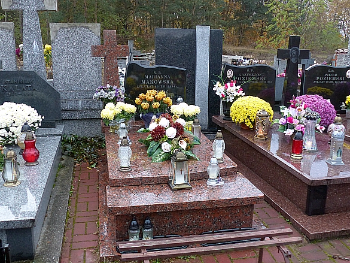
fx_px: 354
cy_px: 126
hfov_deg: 52.6
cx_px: 175
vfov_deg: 40.7
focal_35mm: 35
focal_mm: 5.7
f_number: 2.8
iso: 250
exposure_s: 1/60
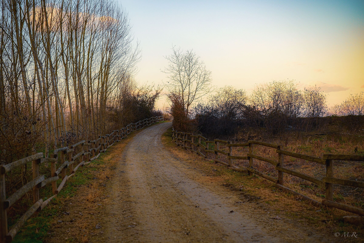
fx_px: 409
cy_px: 122
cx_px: 182
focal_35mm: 40
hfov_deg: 47.9
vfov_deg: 33.0
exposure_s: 1/1000
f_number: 1.6
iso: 280
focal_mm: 27
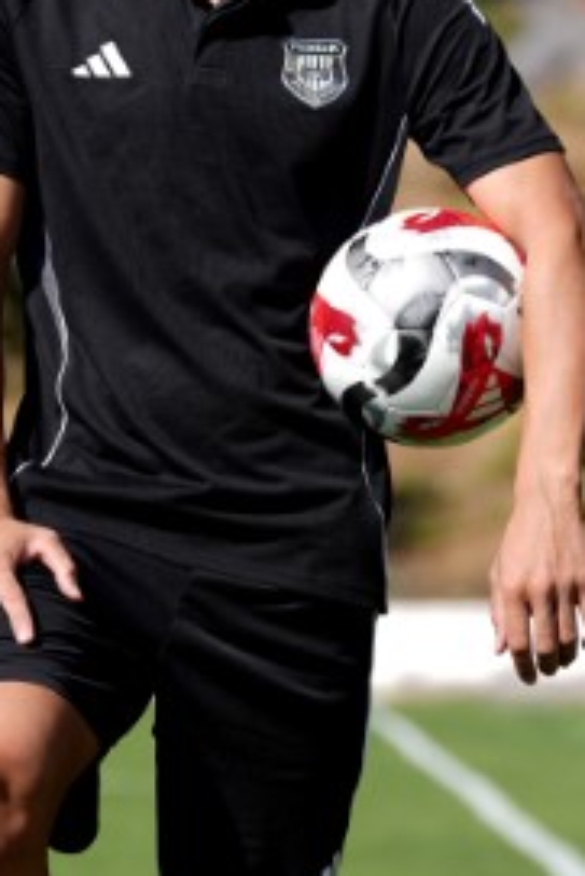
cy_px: 472
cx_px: 200
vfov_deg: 8.3
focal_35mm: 247
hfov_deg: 5.6
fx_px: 6012
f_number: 2.8
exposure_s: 1/1250
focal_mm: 93
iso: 80
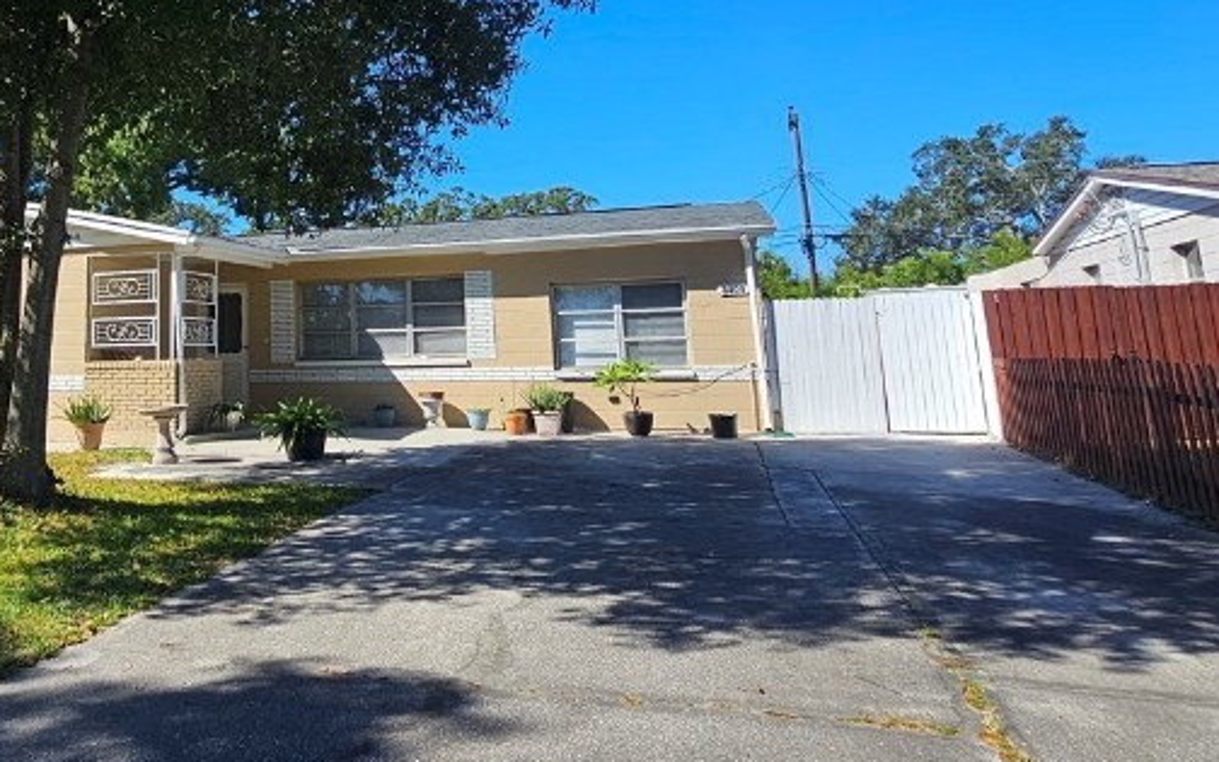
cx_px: 293
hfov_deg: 62.3
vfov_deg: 42.9
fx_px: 930
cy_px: 172
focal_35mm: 28
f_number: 2.2
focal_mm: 2.2
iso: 50
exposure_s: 1/1751
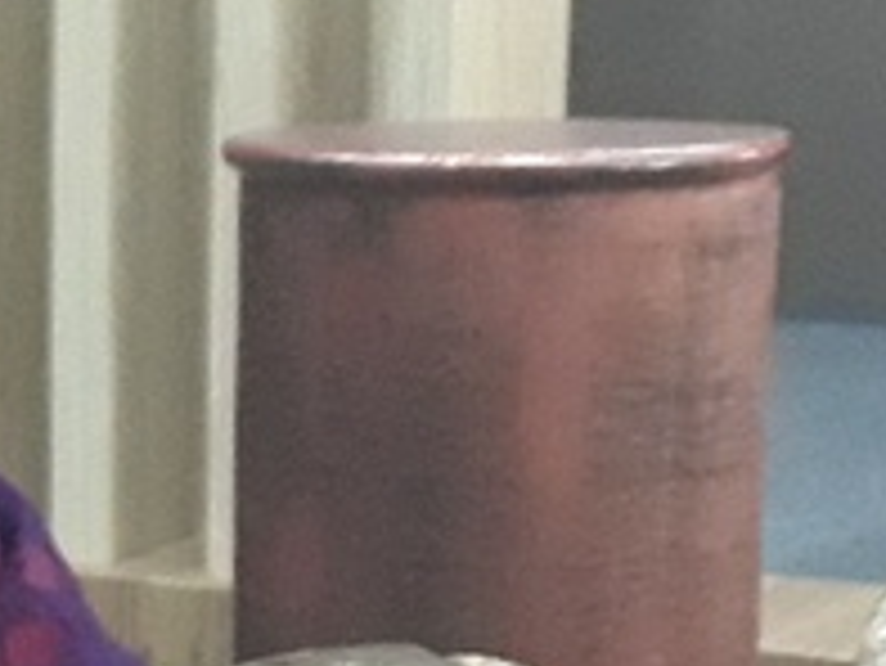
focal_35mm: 140
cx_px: -733
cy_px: 356
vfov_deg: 10.6
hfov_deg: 12.7
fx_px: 3585
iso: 640
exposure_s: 1/17
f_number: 1.9
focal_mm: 3.6
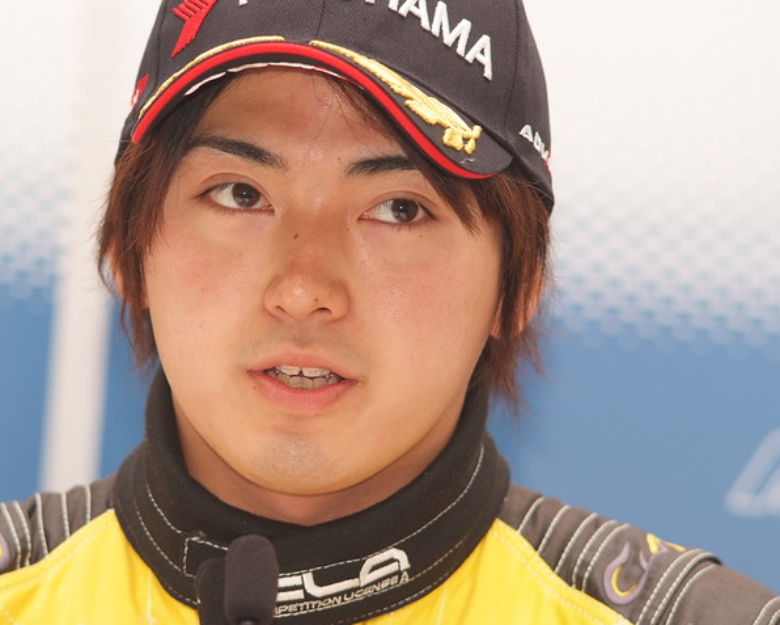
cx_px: 326
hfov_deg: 6.3
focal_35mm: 306
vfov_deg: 5.1
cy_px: 313
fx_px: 7065
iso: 400
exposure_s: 1/125
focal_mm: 180
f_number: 4
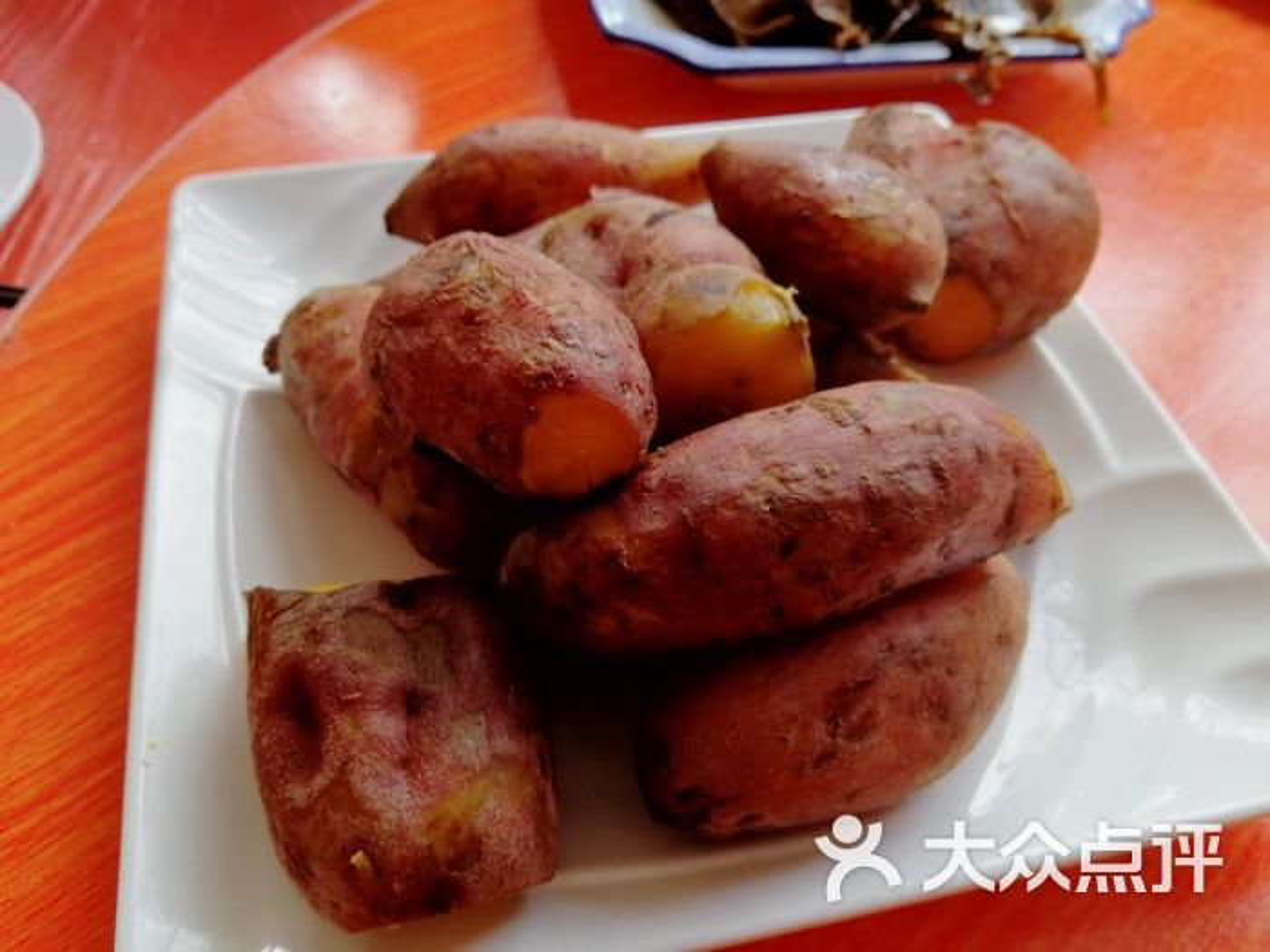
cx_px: 635
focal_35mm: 27
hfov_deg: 65.3
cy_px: 476
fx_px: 991
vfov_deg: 51.4
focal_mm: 3.95
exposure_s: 1/100
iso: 64
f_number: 2.2
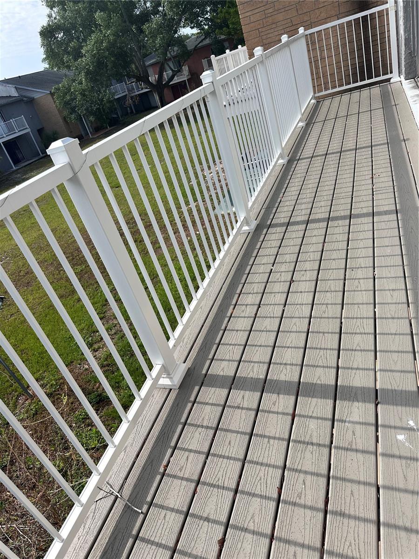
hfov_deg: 56.8
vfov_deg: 71.6
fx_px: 387
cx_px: 210
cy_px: 280
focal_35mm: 24
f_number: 1.78
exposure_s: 1/3356
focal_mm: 6.86
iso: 80
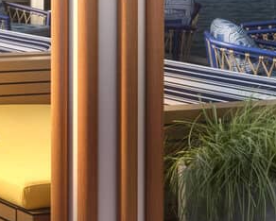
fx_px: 1038
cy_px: -75
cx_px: -422
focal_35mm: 127
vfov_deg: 11.8
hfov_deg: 11.8
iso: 100
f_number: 13
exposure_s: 1/25
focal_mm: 24
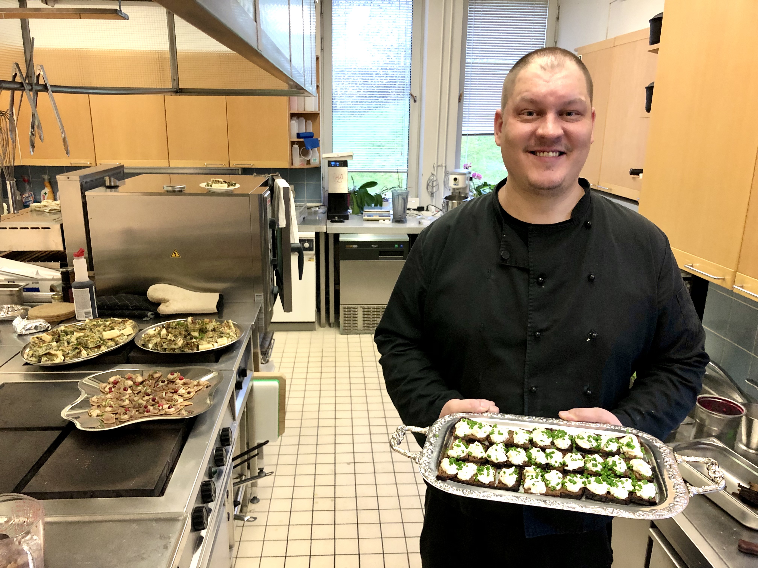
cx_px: 379
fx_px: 613
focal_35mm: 28
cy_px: 284
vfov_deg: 49.7
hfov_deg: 63.4
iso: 100
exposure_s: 1/17
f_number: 1.8
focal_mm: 3.99
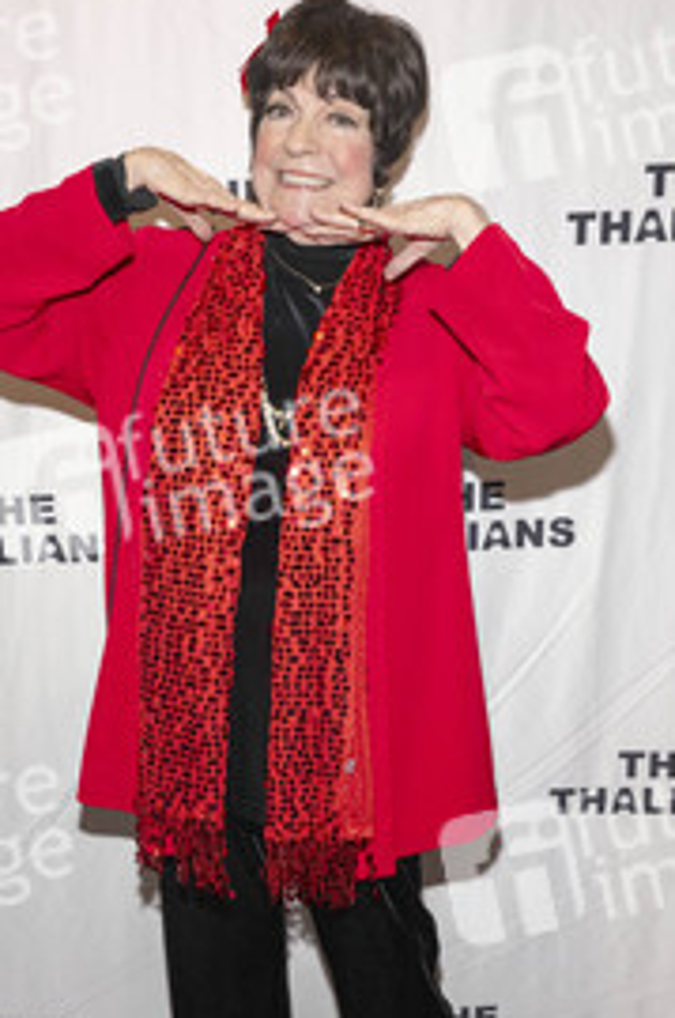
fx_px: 1214
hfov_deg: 31.0
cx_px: 290
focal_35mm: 43
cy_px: 667
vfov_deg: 44.9
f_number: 5.6
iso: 800
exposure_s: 1/200
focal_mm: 29
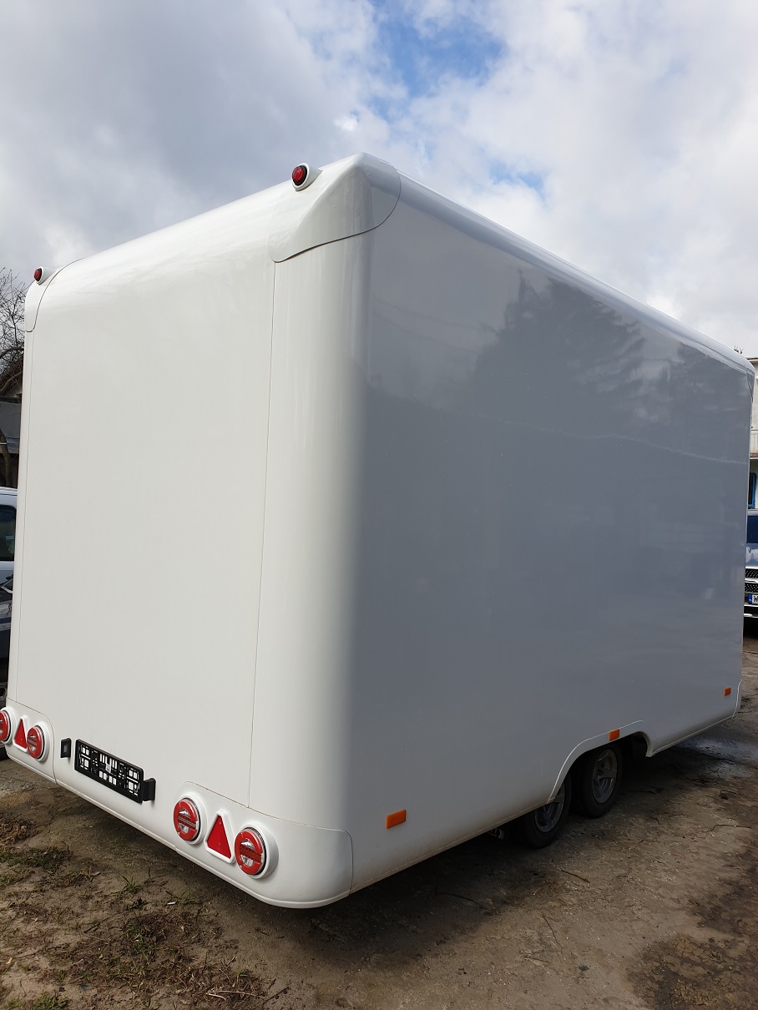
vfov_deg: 67.3
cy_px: 505
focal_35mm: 26
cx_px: 379
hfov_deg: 53.1
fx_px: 759
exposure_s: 1/1555
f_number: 2.4
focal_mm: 4.3
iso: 50
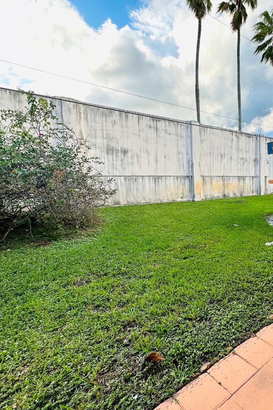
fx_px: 227
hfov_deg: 58.1
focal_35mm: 20
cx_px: 212
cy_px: 203
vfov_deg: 84.0
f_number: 2.2
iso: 40
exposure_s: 1/177
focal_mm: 2.22
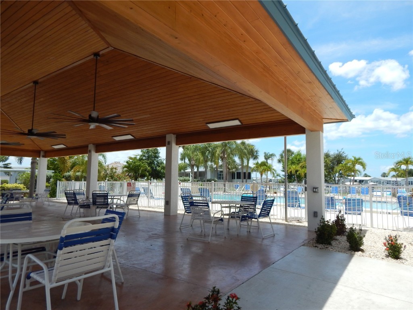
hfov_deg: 76.4
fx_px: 262
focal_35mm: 22
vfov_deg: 61.1
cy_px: 155
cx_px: 206
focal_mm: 4
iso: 125
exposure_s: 1/1250
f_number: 3
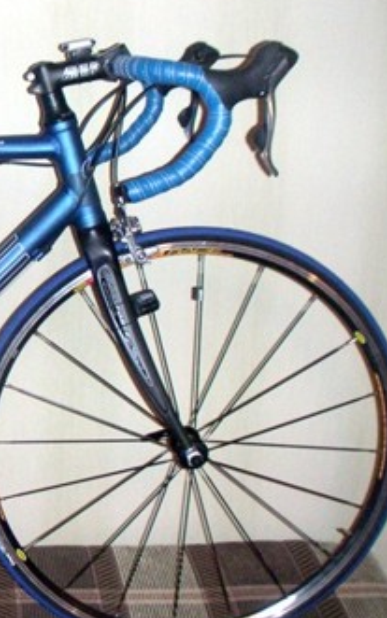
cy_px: 256
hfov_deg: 17.4
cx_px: -125
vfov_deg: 29.3
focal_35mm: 70
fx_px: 1181
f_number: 2.8
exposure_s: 1/50
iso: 160
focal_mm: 6
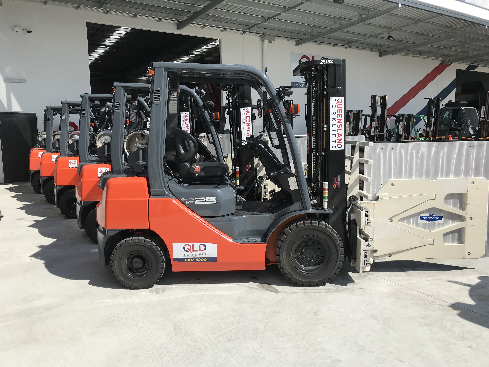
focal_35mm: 28
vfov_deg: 49.7
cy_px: 184
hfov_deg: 63.4
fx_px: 396
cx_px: 244
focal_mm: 3.99
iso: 20
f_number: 1.8
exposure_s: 1/2660
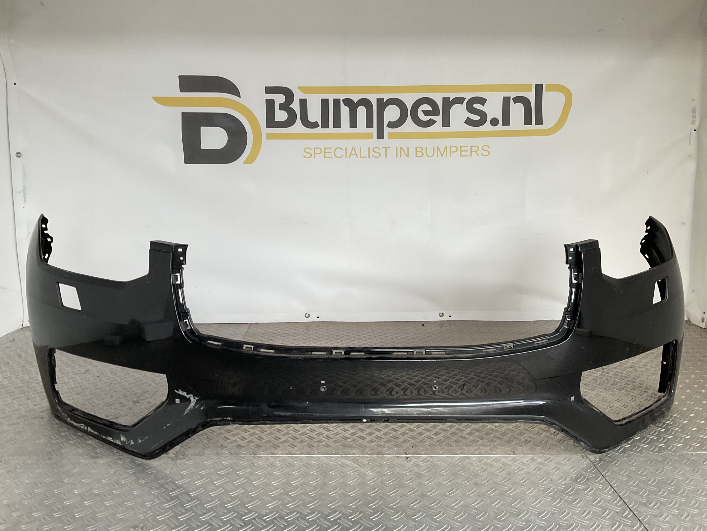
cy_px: 266
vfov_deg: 48.2
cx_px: 354
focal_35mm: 29
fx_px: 592
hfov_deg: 61.7
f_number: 1.8
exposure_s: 1/120
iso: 40
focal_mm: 3
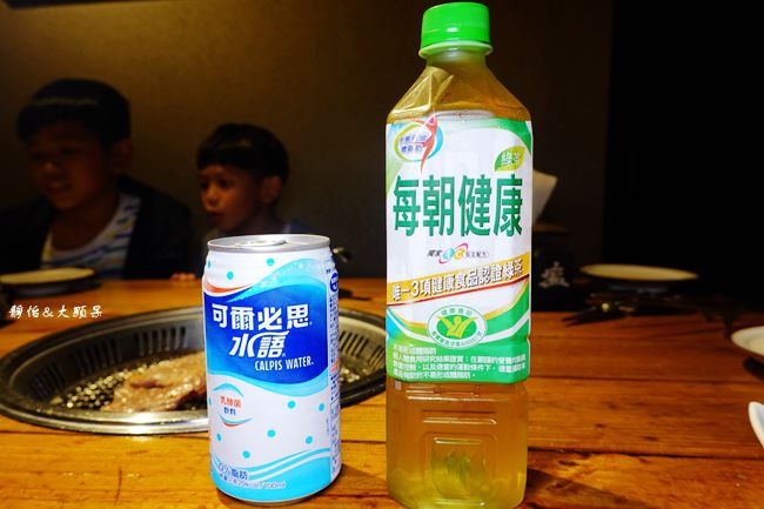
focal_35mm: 24
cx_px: 382
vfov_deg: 53.1
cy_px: 254
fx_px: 509
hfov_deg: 73.8
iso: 125
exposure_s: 1/30
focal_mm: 9
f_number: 2.8
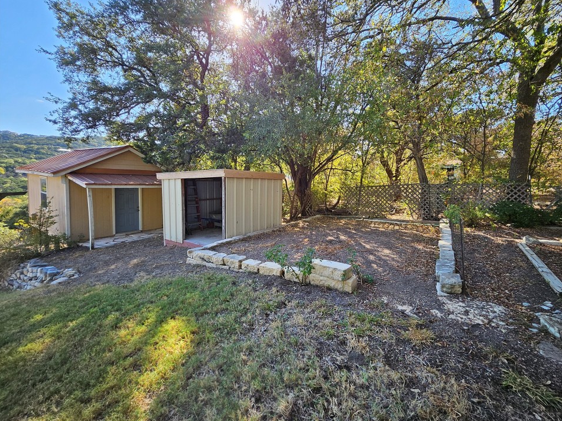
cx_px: 301
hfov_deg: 101.9
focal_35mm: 14
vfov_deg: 85.6
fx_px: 227
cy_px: 197
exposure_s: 1/185
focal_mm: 1.74
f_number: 2.2
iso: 32
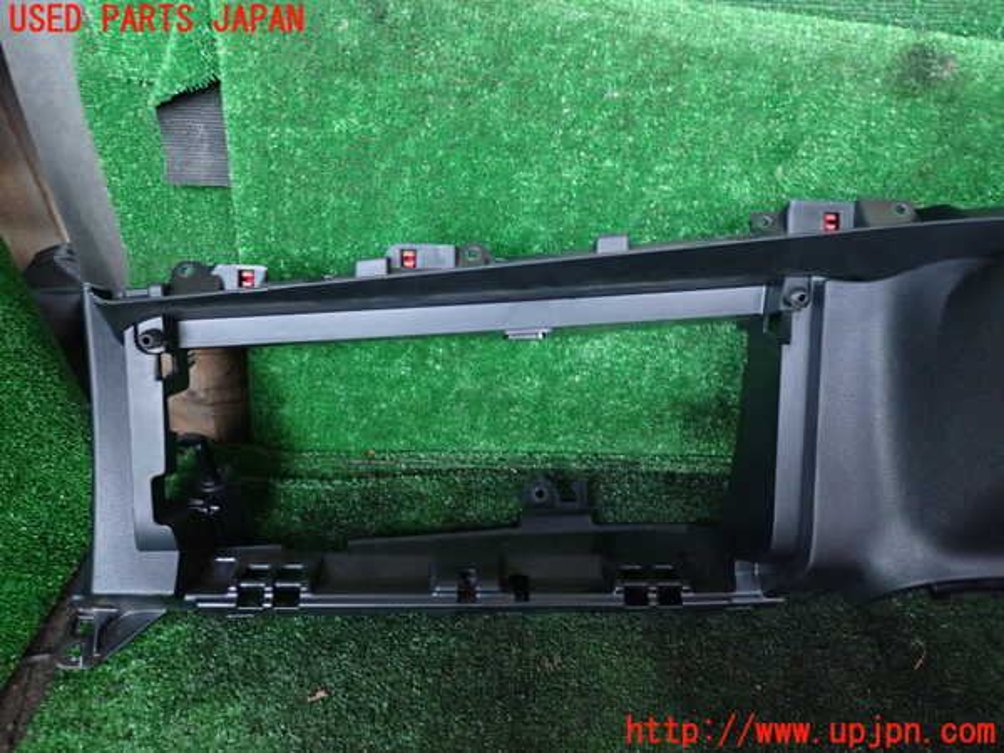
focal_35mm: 25
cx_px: 502
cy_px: 376
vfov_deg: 54.9
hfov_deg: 69.4
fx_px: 725
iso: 800
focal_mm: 4.5
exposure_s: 1/25
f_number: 2
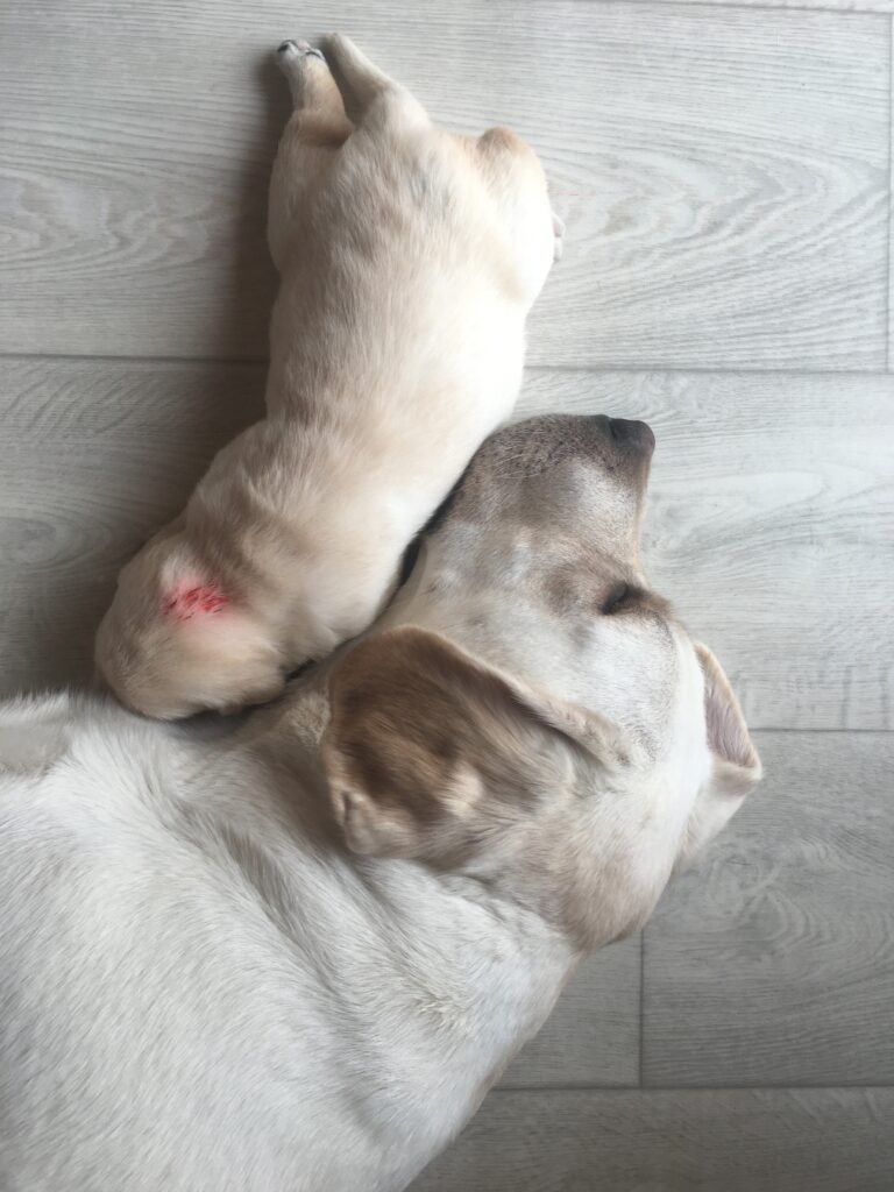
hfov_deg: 48.2
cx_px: 447
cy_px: 596
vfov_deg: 61.7
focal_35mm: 29
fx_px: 999
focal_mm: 4.15
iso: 25
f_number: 2.2
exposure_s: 1/50
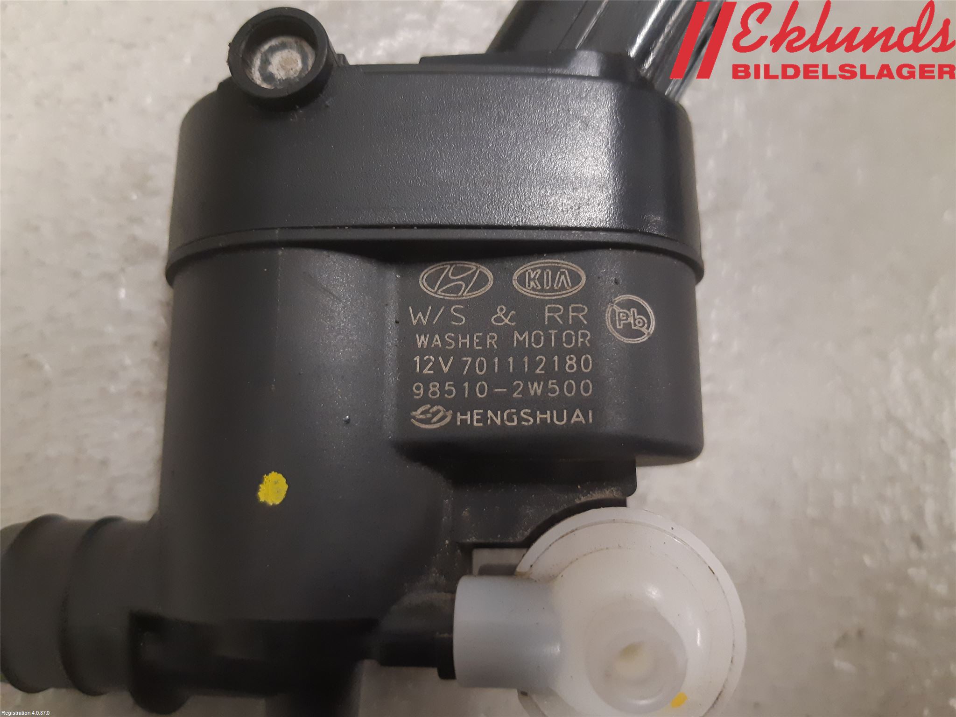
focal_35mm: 26
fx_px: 718
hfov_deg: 67.3
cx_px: 478
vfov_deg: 53.1
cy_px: 358
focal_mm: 3.93
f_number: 1.7
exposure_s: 1/50
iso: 250
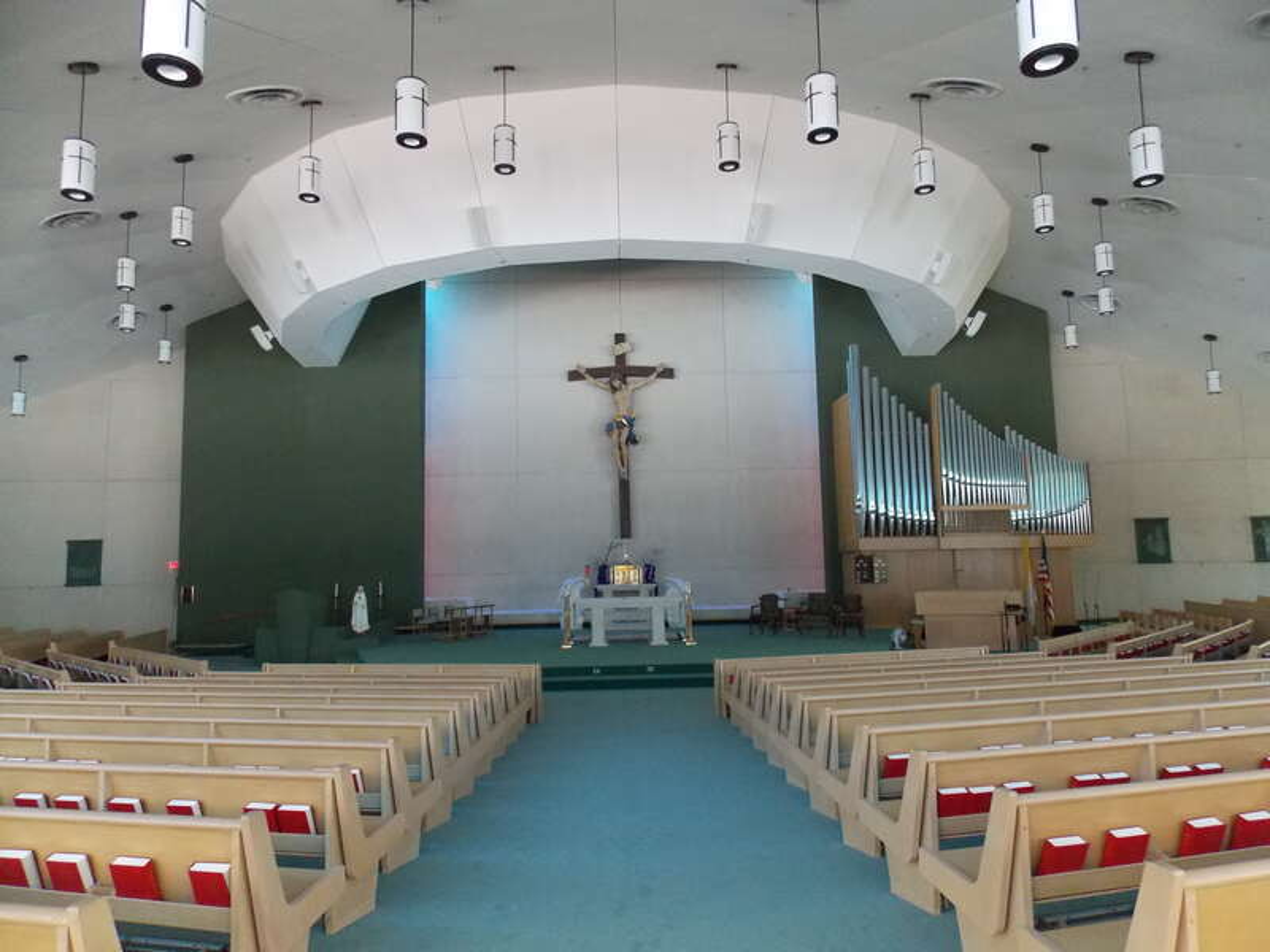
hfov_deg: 73.9
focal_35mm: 23
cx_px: 635
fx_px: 844
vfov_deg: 58.9
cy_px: 476
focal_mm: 4
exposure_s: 1/20
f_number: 3.1
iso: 400
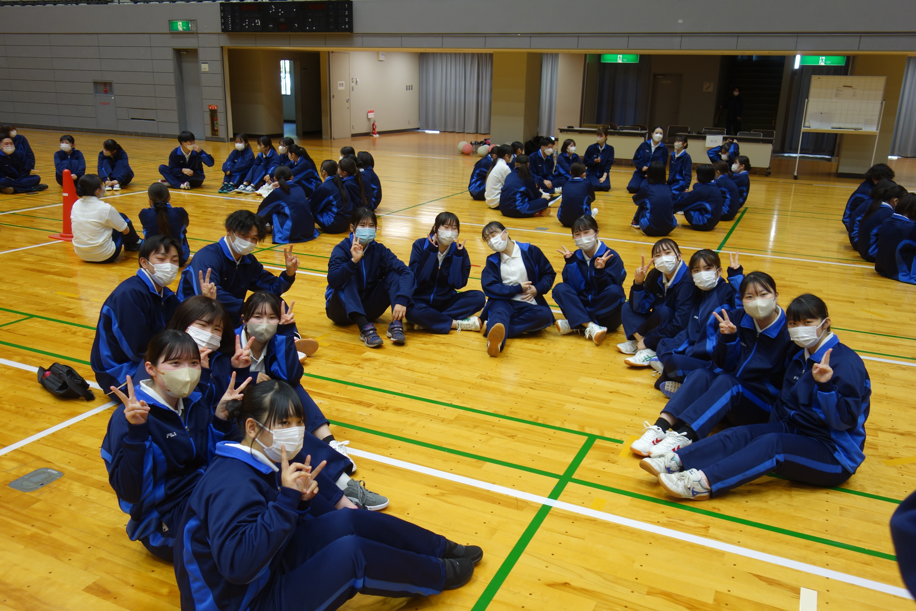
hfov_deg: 63.7
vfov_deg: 45.0
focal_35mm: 29
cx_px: 458
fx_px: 738
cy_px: 306
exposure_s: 1/60
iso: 125
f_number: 2.2
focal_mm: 10.91
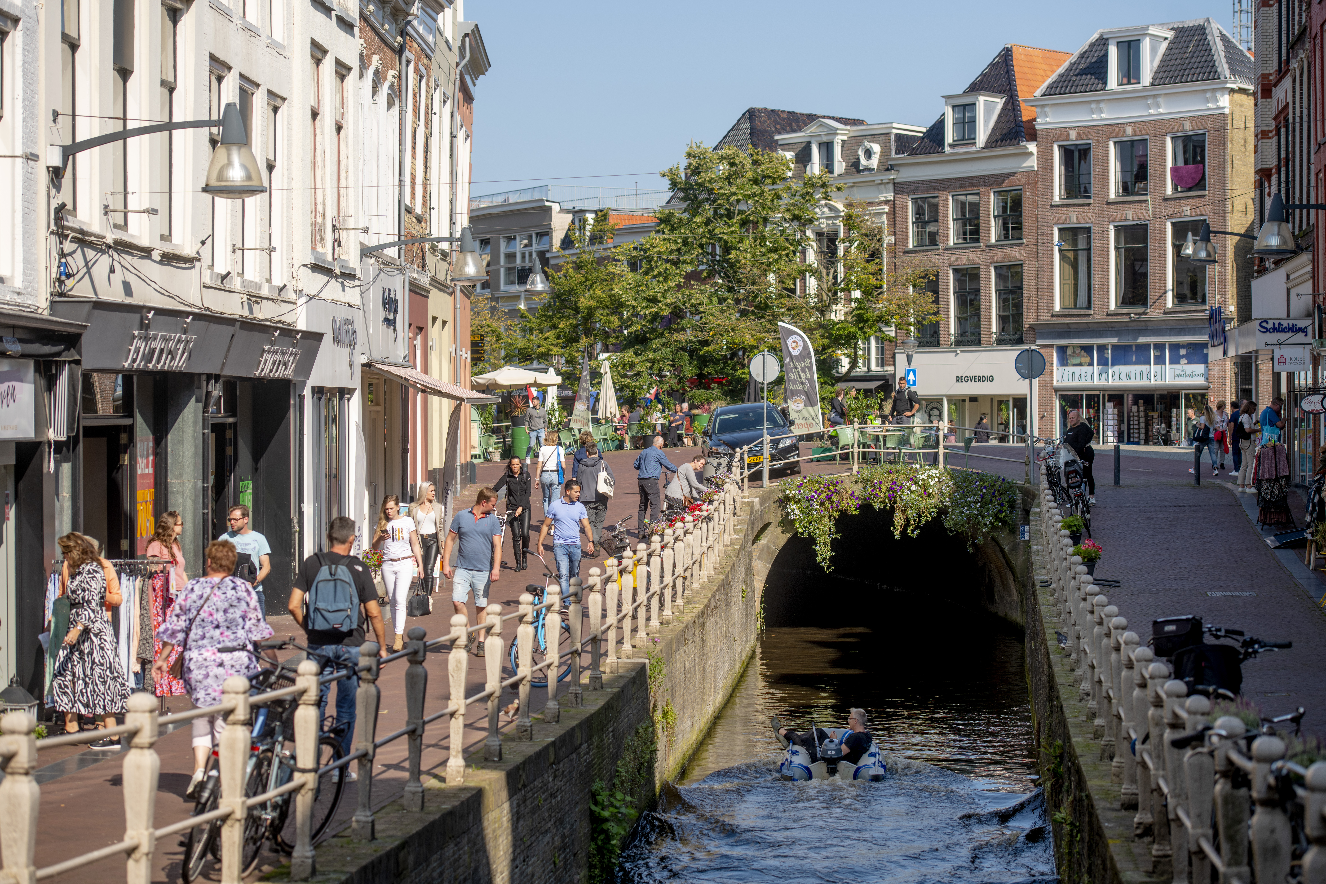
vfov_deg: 16.1
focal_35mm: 85
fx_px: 3131
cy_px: 442
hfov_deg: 23.9
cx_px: 663
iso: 64
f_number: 4
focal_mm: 85
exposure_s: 1/640
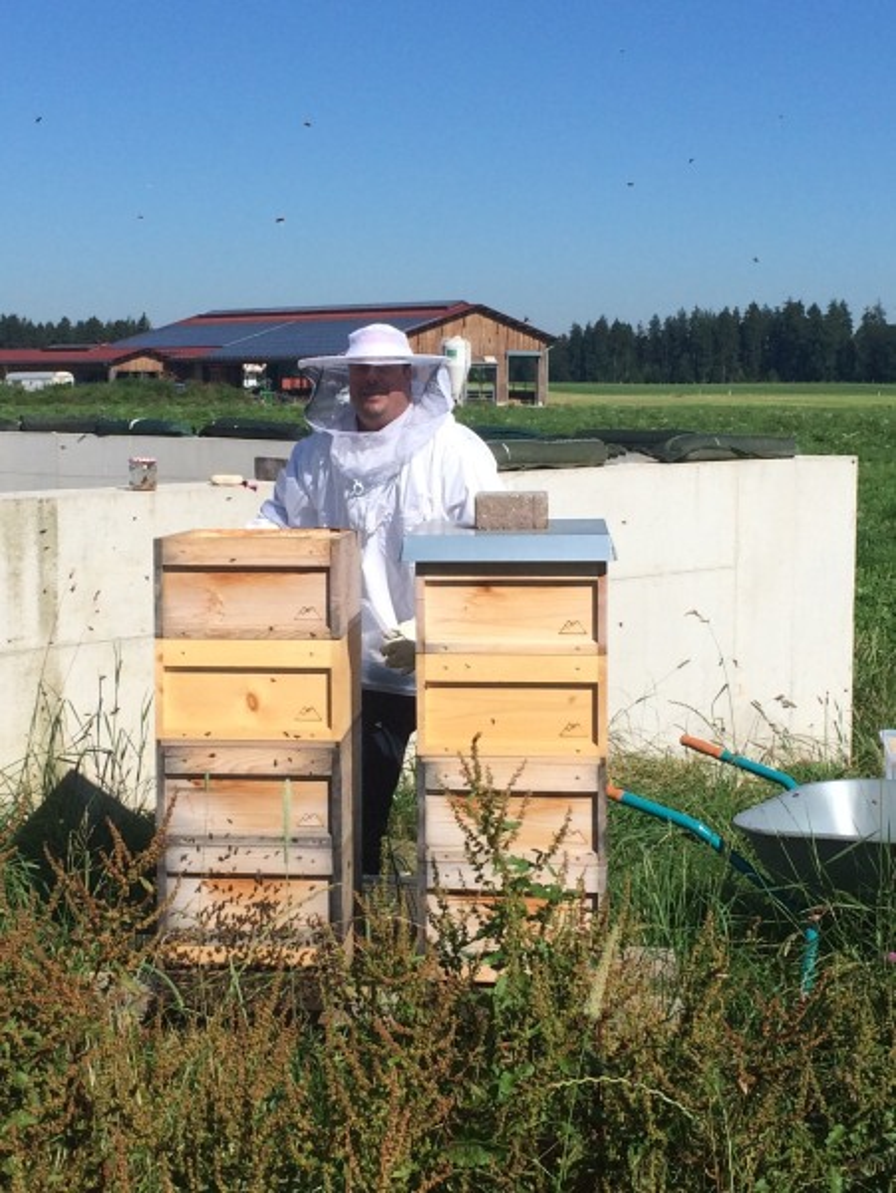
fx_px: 999
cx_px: 448
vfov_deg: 61.6
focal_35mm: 29
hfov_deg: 48.3
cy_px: 596
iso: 32
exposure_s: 1/3165
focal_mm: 4.15
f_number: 2.2
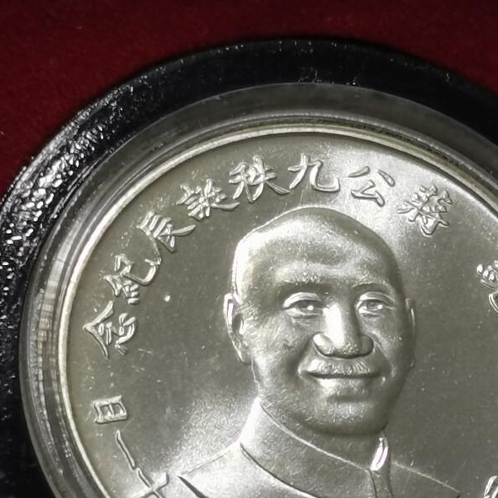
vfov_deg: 8.9
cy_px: 325
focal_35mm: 197
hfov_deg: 8.9
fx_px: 3206
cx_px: 297
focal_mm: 5.58
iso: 50
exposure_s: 1/156
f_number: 1.8
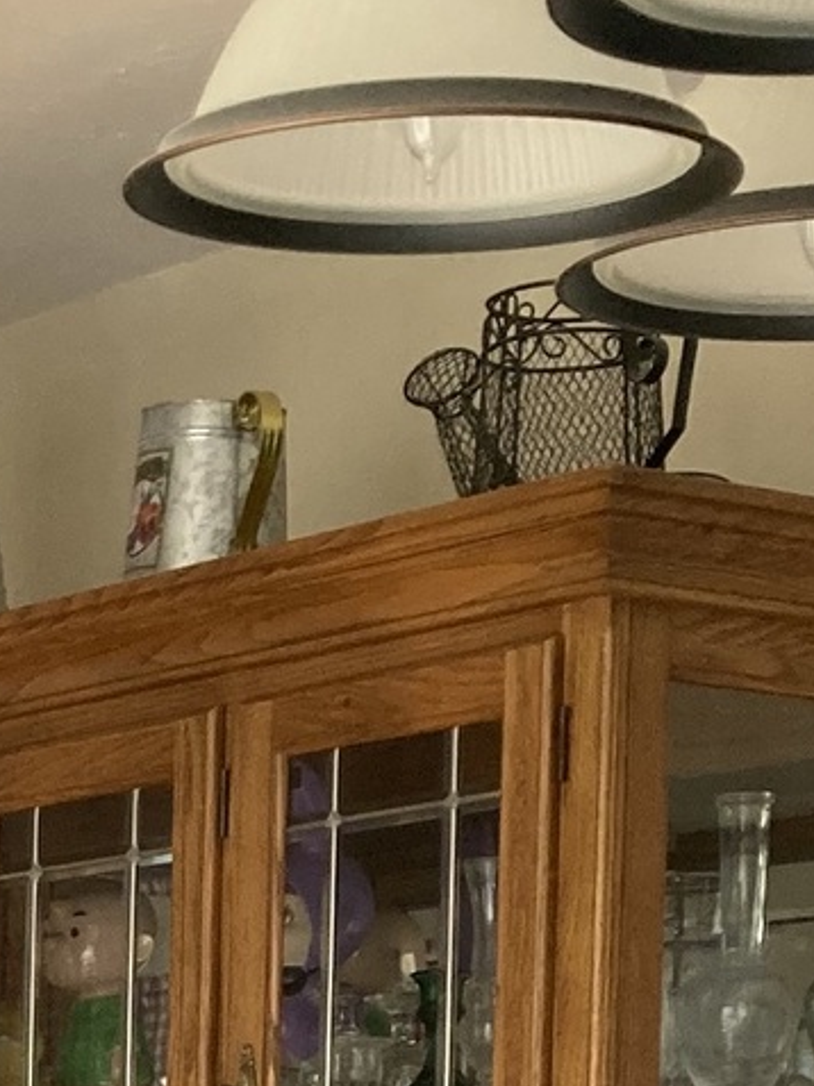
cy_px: 1631
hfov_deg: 10.6
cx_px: -398
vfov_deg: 13.7
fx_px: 4237
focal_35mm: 135
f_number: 1.8
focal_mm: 3.99
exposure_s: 1/121
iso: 80
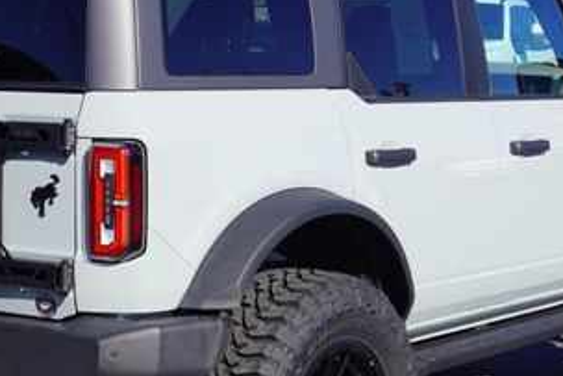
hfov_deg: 20.2
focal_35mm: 101
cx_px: 228
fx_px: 1580
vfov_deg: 13.6
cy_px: 241
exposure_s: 1/125
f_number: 11
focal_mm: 32
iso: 100
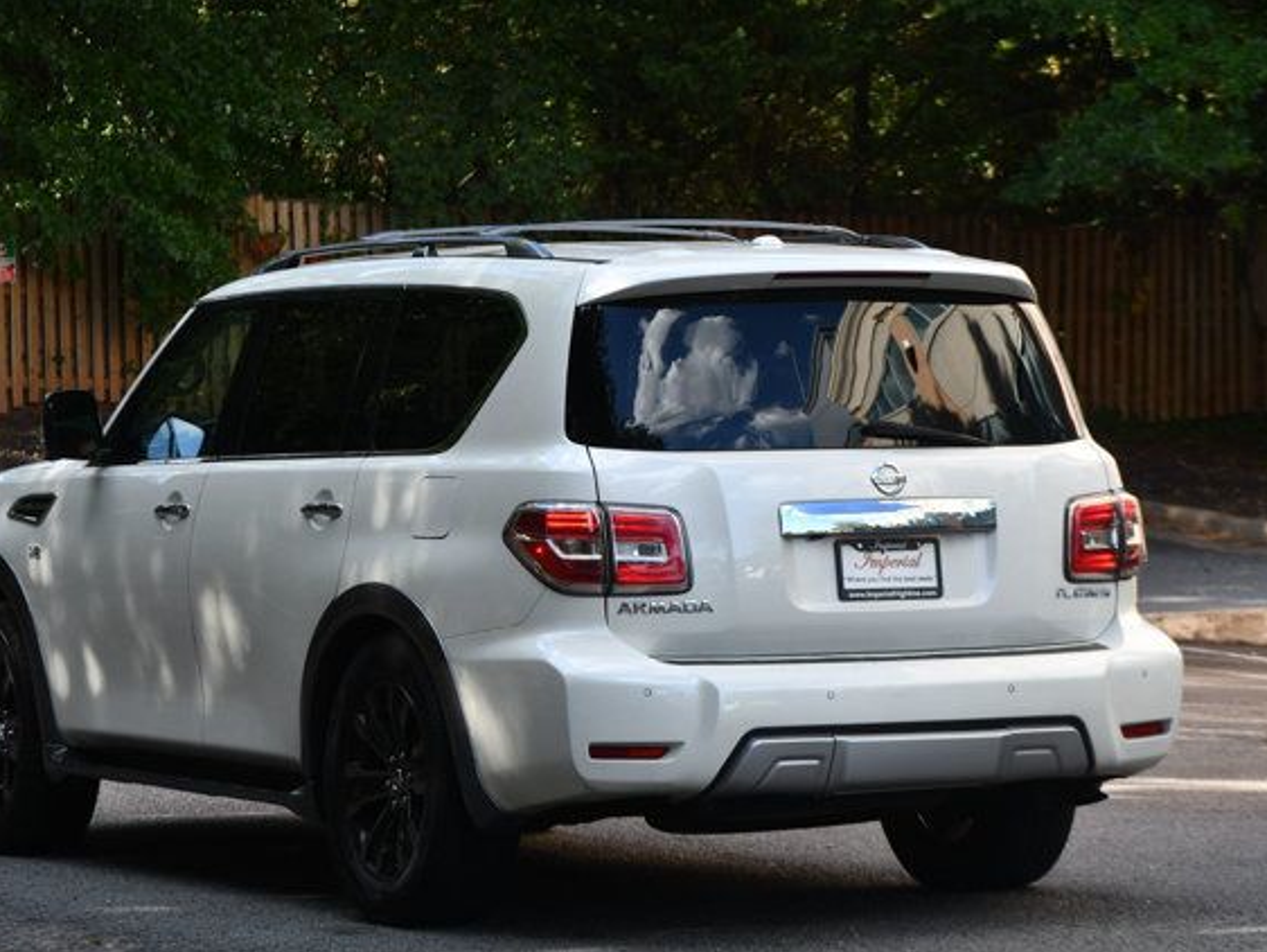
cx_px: 555
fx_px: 5163
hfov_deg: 14.0
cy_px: 477
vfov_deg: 10.5
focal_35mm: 141
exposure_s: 1/250
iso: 220
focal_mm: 86
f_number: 5.6
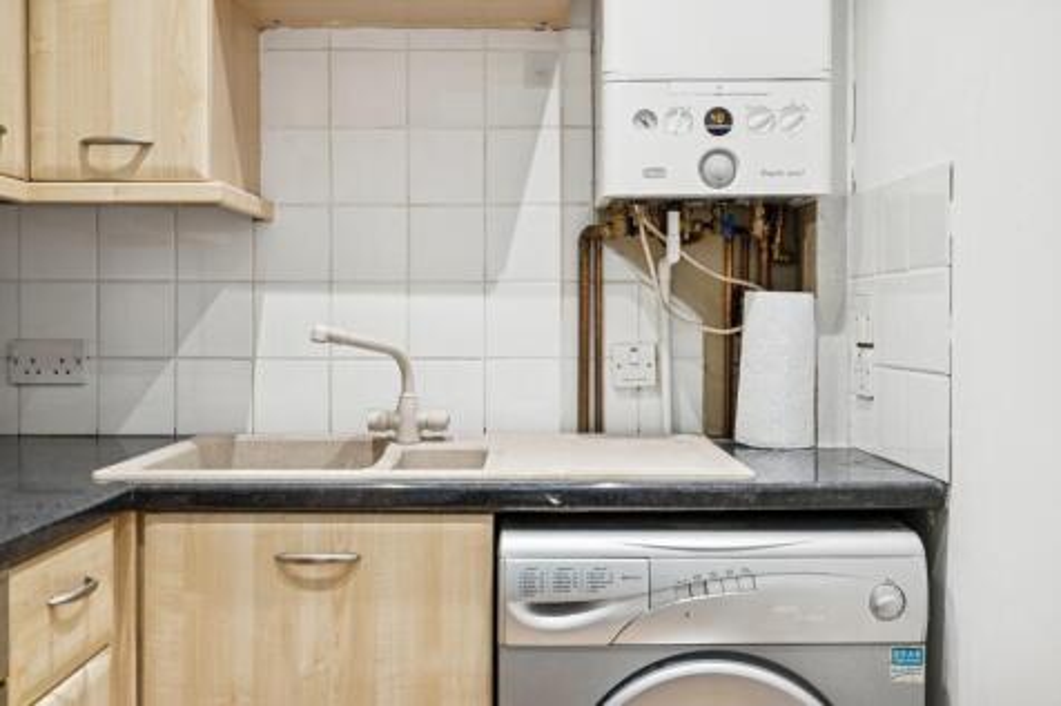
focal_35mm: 35
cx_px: 530
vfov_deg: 37.8
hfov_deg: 54.5
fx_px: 1031
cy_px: 353
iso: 800
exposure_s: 1/50
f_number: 4
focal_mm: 35
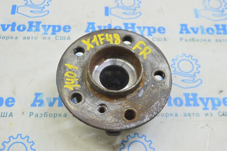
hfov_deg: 41.1
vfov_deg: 28.0
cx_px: 114
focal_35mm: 48
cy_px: 76
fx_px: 302
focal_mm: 32
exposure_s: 1/20
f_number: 5.6
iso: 400
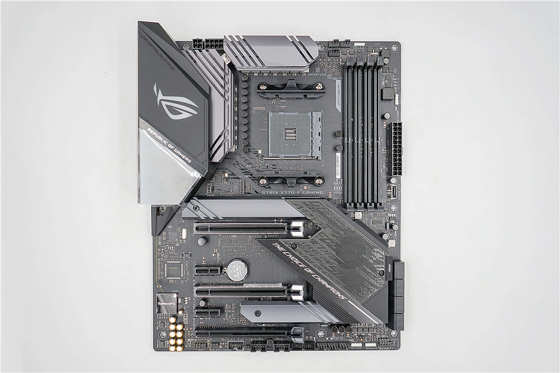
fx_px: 435
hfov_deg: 65.5
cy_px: 186
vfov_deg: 46.4
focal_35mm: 28
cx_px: 280
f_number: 5
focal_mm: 28
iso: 100
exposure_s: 1/125
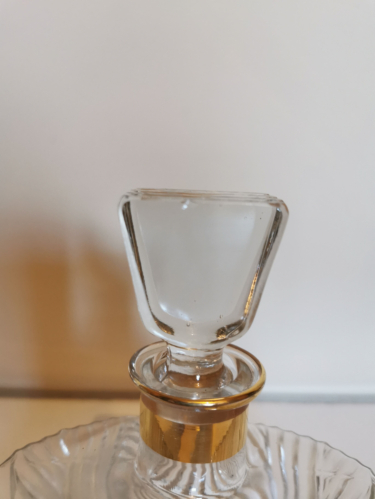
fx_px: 390
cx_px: 188
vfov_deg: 65.3
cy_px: 250
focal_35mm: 27
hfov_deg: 51.4
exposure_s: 1/50
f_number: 1.6
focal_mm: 5.56
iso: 250
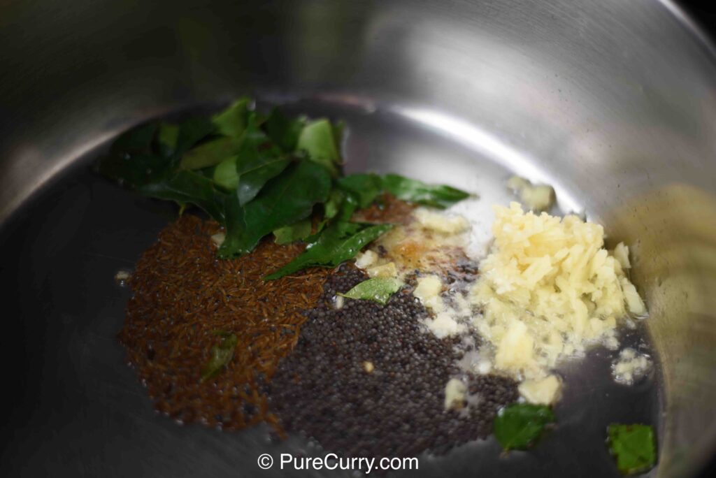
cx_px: 358
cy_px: 239
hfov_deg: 39.6
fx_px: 995
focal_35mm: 50
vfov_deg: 27.0
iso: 100
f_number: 1.8
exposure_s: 1/80
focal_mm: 50
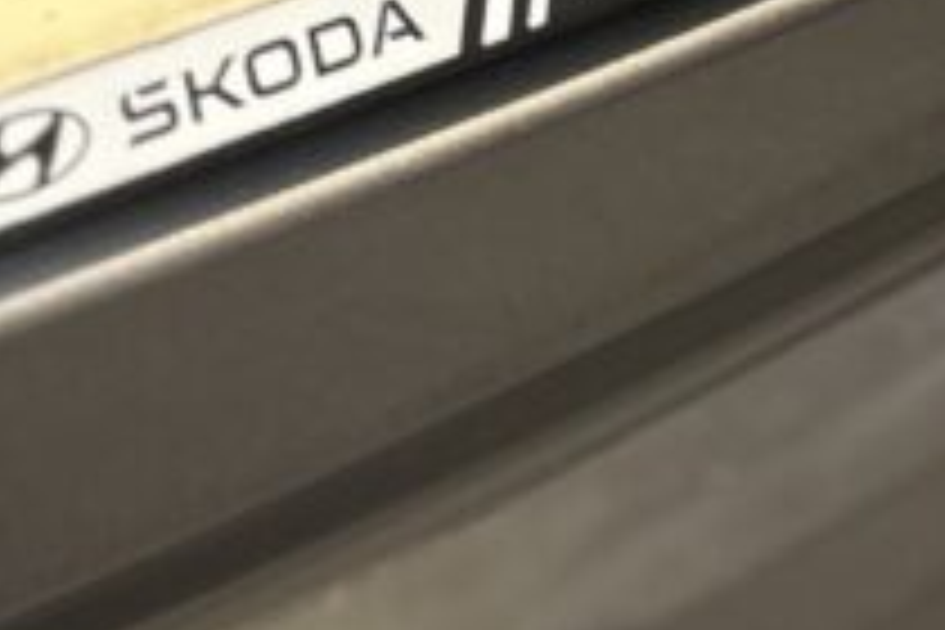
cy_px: -752
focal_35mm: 122
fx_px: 3202
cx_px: 567
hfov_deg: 16.8
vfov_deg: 10.1
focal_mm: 6.86
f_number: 1.78
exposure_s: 1/50
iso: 160
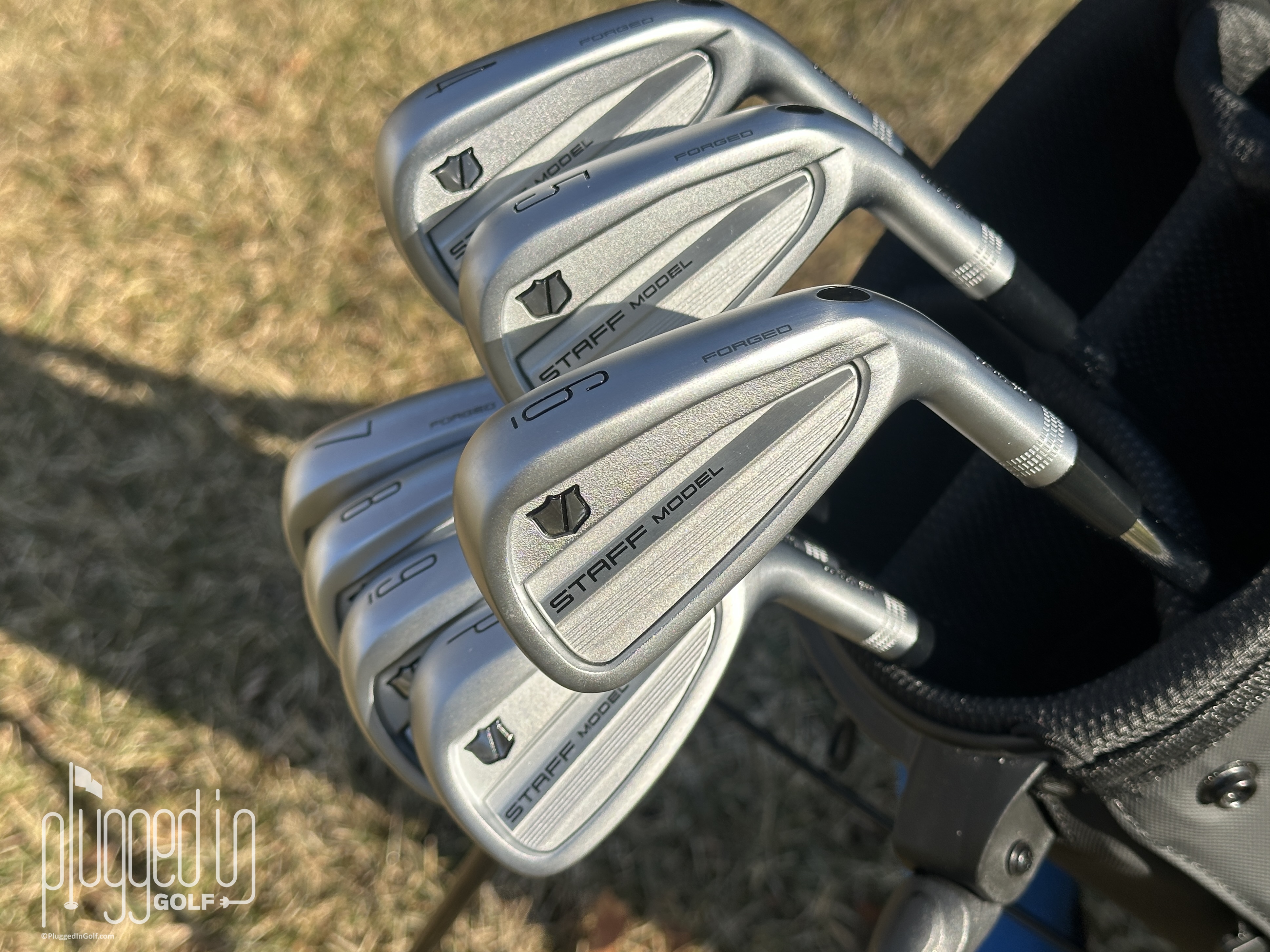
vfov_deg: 30.3
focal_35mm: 48
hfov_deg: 39.7
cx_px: 635
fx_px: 1761
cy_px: 476
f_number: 1.78
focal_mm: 6.86
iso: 64
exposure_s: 1/2532
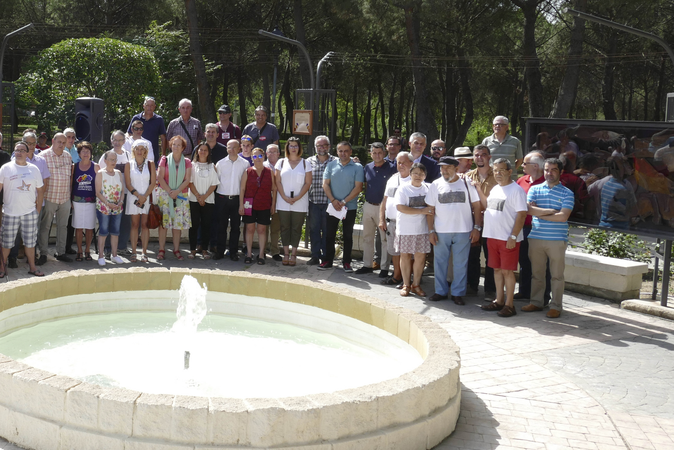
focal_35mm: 25
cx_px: 337
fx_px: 468
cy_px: 225
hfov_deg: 71.5
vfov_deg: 51.3
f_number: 8
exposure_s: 1/125
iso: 125
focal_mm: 9.12
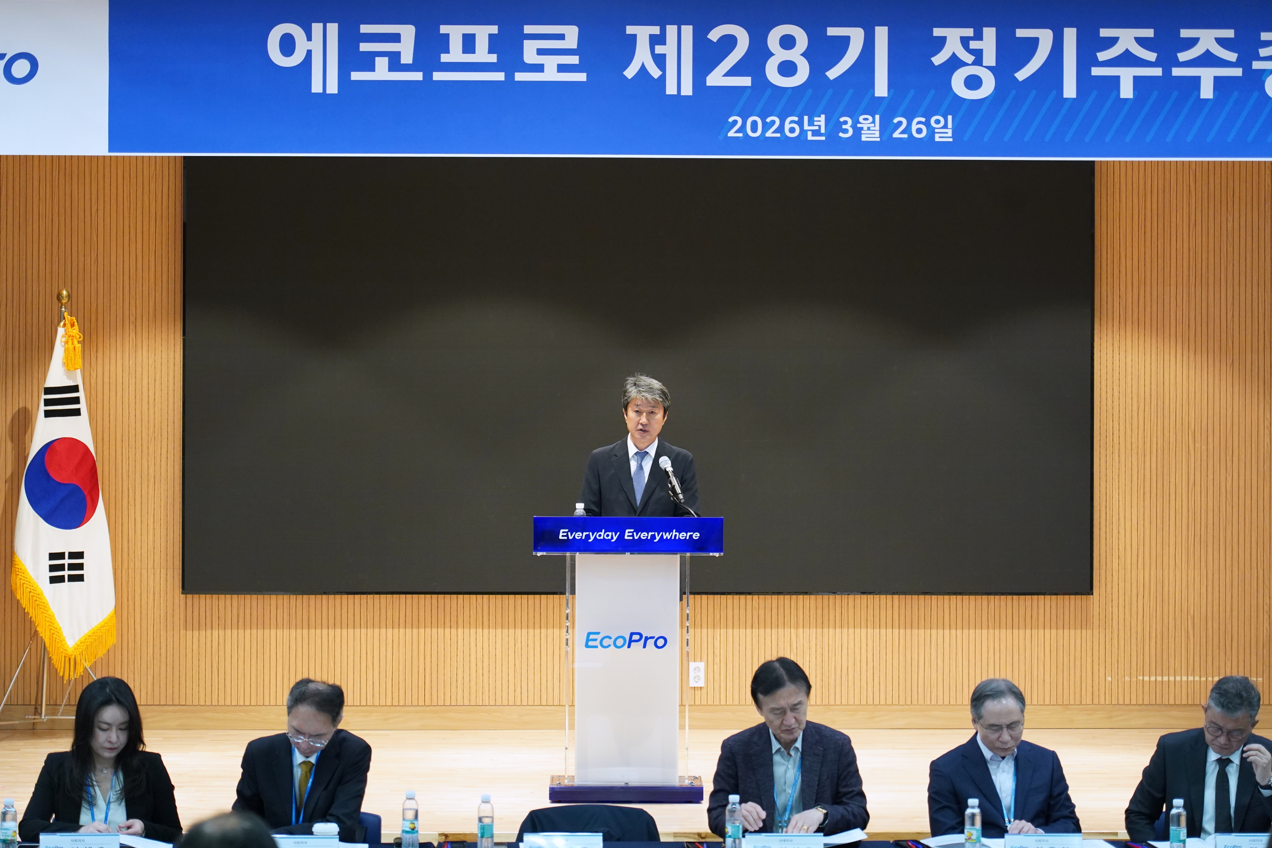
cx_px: 636
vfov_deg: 13.0
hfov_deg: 19.5
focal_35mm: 105
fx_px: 3710
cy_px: 424
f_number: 4
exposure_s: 1/125
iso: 4000
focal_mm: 105
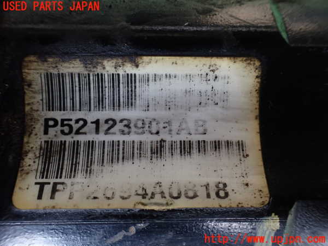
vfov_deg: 46.8
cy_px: 123
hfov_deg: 60.0
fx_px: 284
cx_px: 164
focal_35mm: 30
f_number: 2.3
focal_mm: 5.4
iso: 320
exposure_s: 1/125
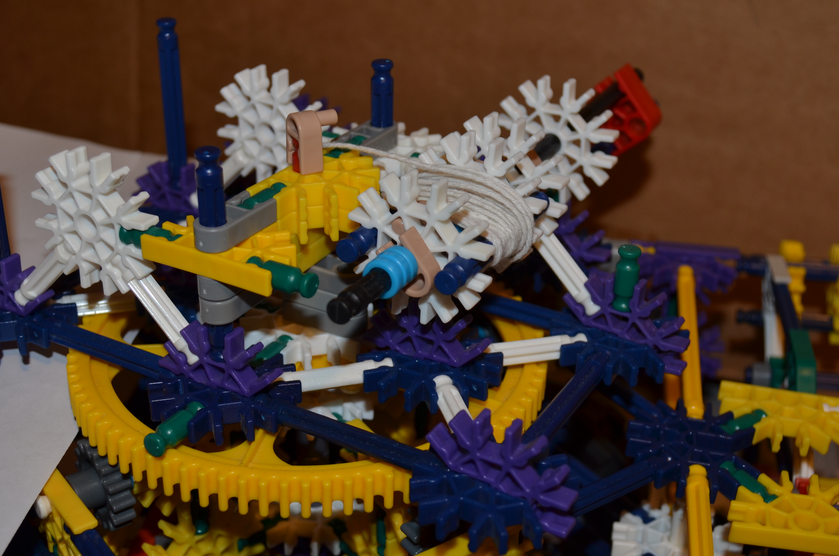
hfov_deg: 37.6
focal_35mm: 53
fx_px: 1233
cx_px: 400
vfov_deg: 25.4
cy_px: 270
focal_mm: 28
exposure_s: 1/30
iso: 200
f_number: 5.6
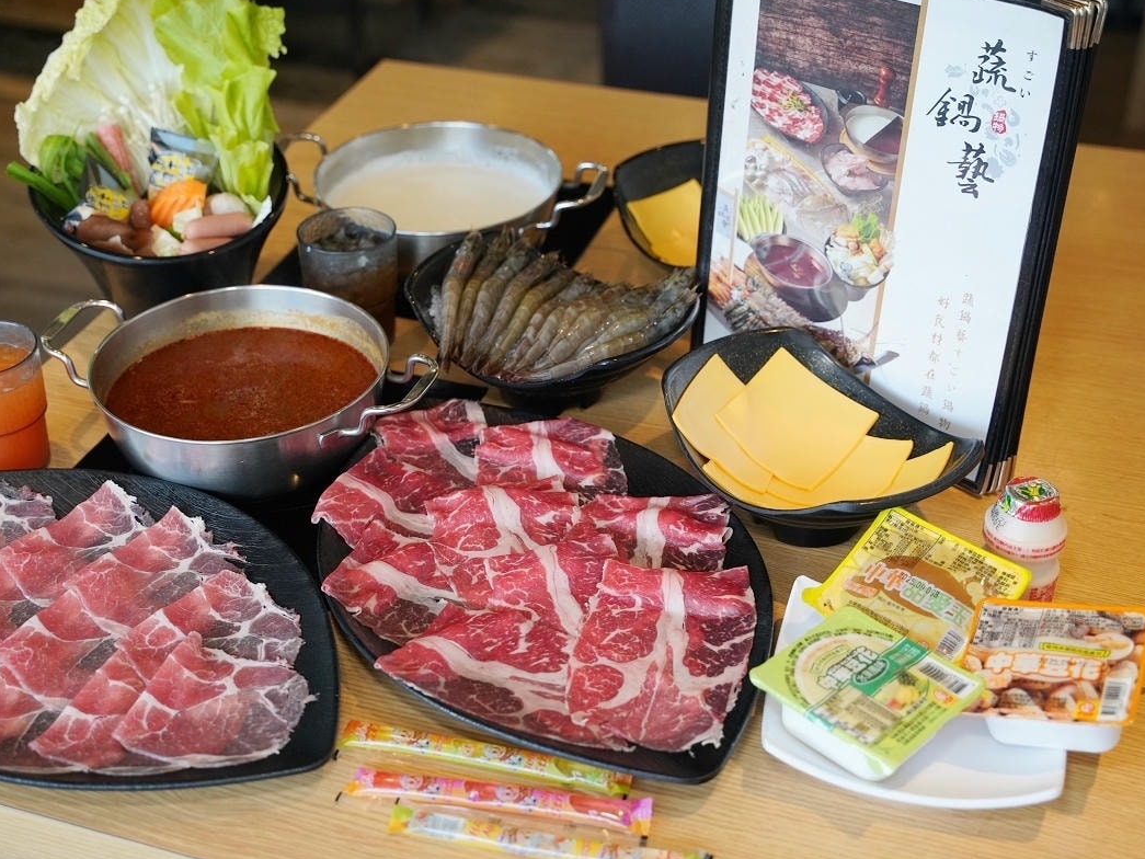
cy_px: 423
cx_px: 497
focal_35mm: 53
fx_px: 1753
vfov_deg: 27.5
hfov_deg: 36.1
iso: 1000
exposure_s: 1/160
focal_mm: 48
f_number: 4
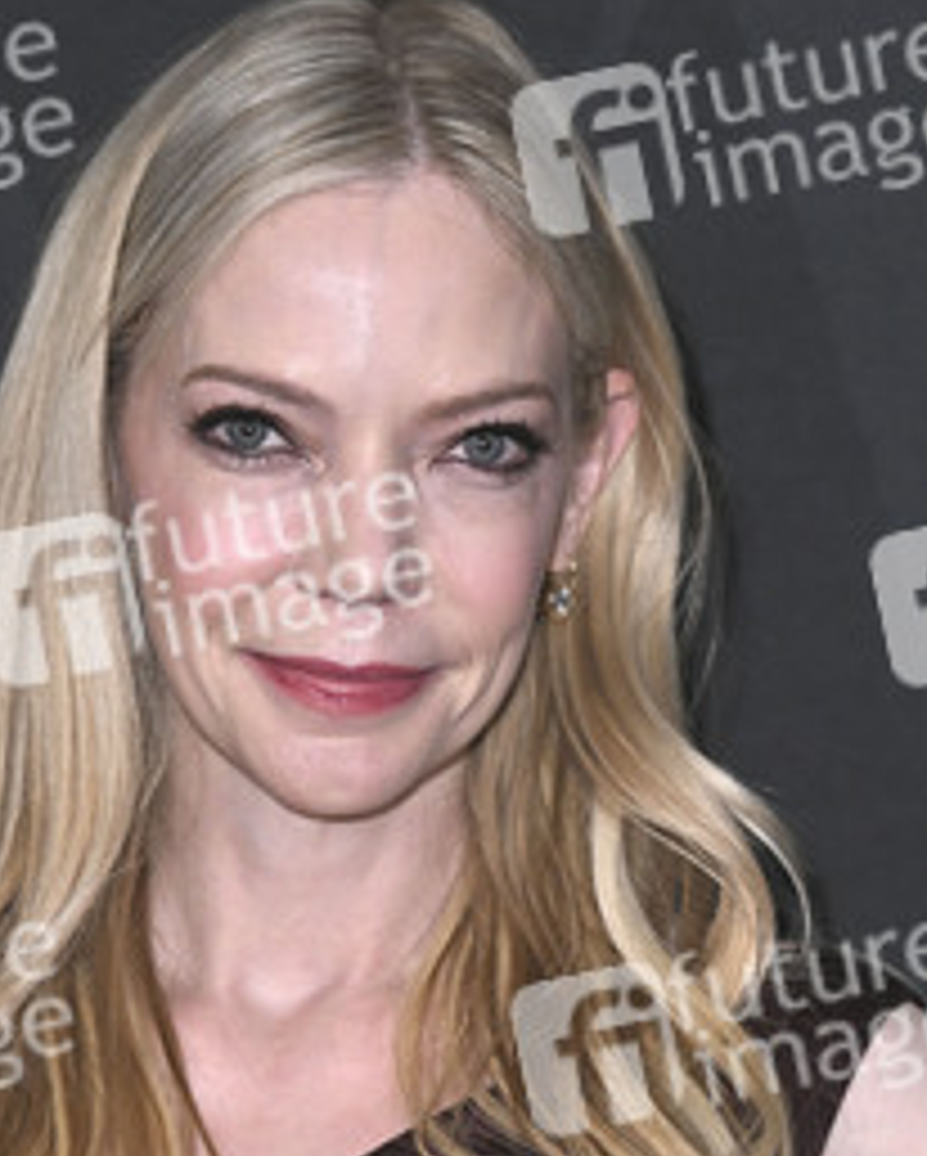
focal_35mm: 156
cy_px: 805
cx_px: 333
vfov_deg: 12.3
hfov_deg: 9.9
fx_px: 5344
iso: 2000
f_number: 6.3
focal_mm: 107
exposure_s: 1/320
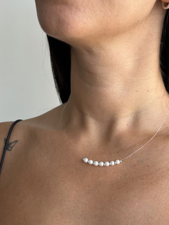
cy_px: 113
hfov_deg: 24.8
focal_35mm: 59
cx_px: 92
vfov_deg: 32.7
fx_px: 384
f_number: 1.6
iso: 40
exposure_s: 1/121
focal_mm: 5.96
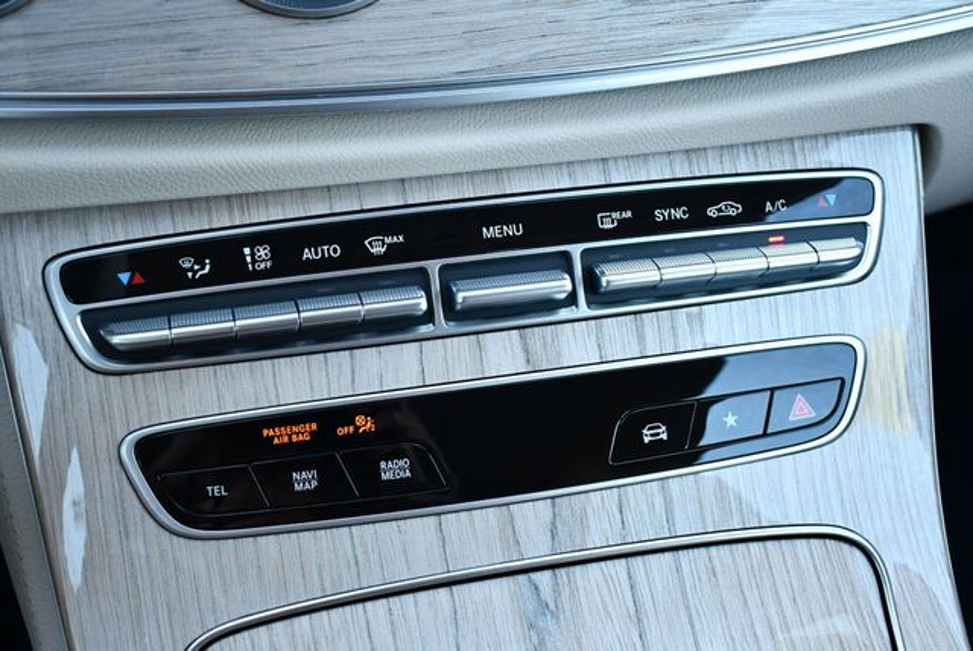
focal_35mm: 52
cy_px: 326
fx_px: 1407
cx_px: 486
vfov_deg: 26.0
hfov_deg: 38.2
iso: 800
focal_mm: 26
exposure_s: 1/160
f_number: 4
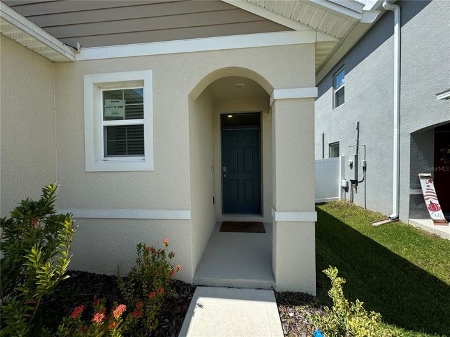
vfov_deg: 85.6
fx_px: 182
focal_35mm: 14
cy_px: 168
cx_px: 225
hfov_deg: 102.1
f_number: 2.2
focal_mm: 2.22
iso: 50
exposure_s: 1/1536
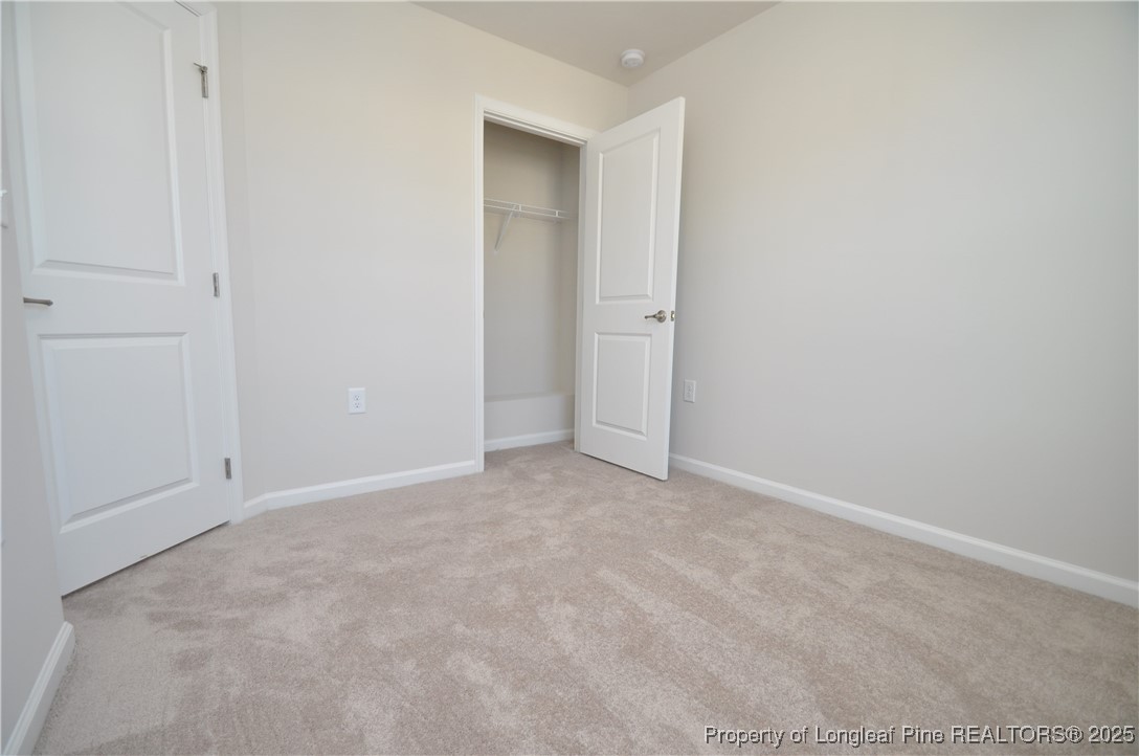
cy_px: 378
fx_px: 474
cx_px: 570
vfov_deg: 77.1
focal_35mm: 15
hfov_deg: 100.5
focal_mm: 10
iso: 400
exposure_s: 1/80
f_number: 4.5
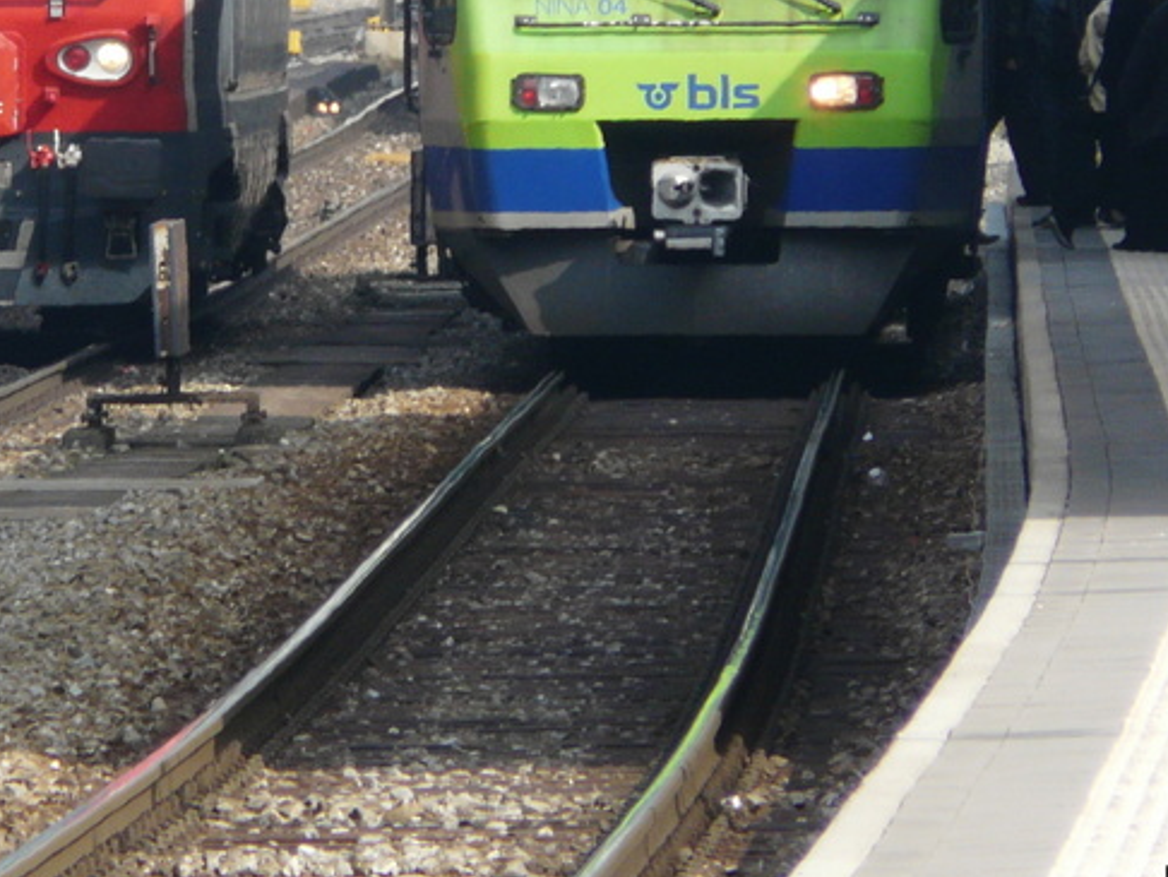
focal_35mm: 1037
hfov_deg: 1.9
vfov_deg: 1.4
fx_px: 35007
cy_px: 53
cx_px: 159
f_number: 5.6
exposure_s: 1/250
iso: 100
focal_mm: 82.8
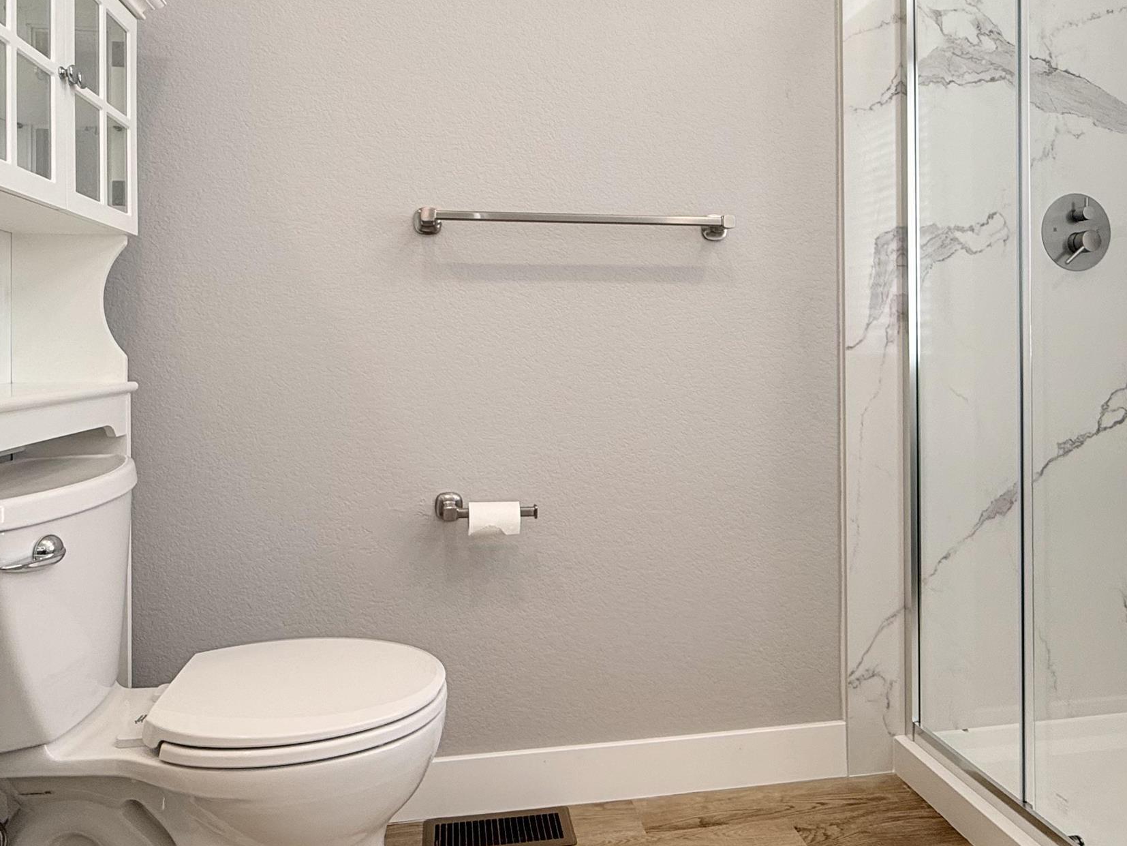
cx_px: 583
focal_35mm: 26
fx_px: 847
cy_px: 346
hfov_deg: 67.3
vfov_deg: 52.8
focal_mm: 2.22
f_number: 2.2
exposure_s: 1/120
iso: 64
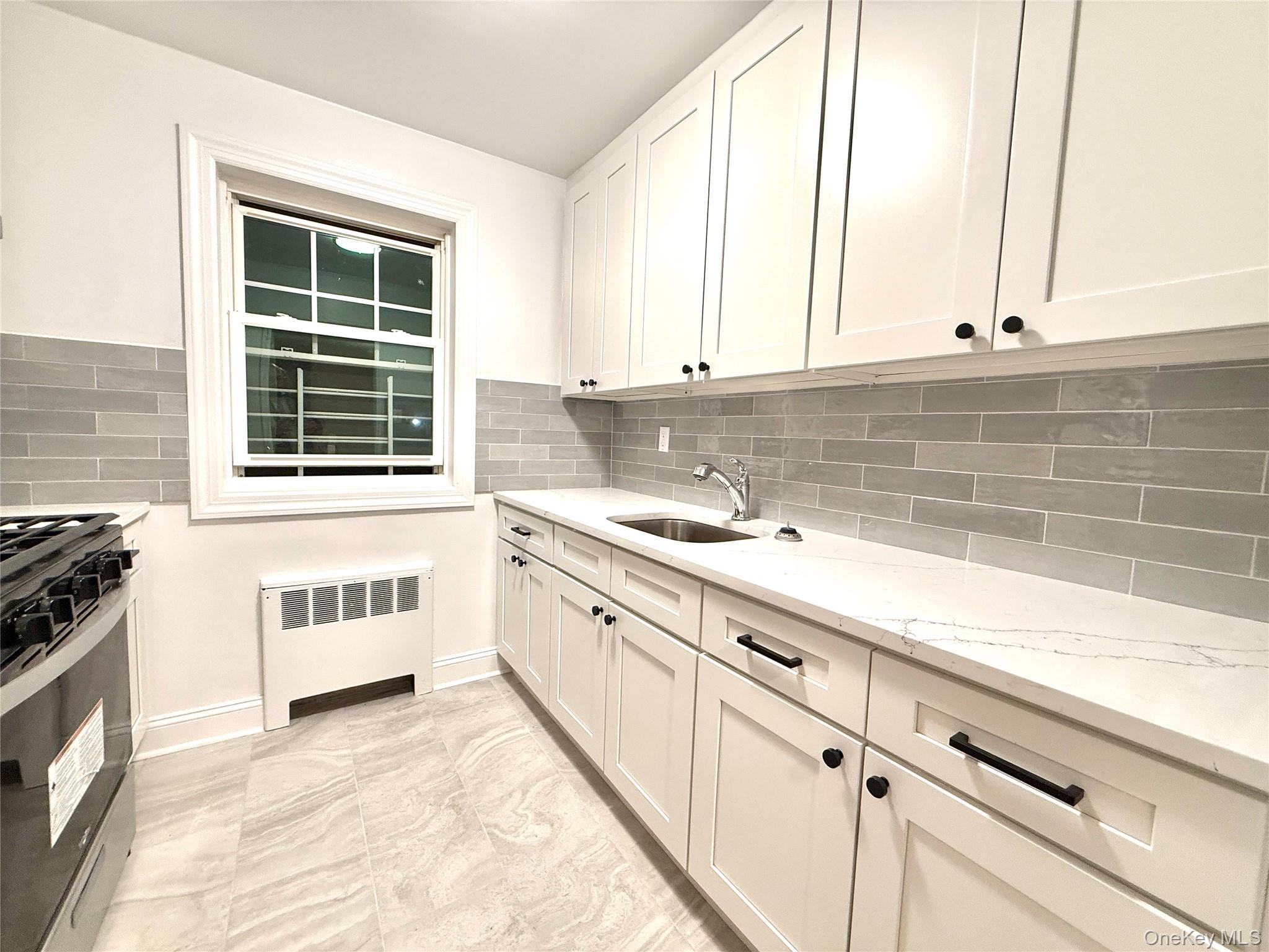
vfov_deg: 85.7
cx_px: 634
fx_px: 513
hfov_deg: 102.1
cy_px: 476
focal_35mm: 14
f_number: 2.2
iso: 200
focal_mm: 2.22
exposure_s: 1/60
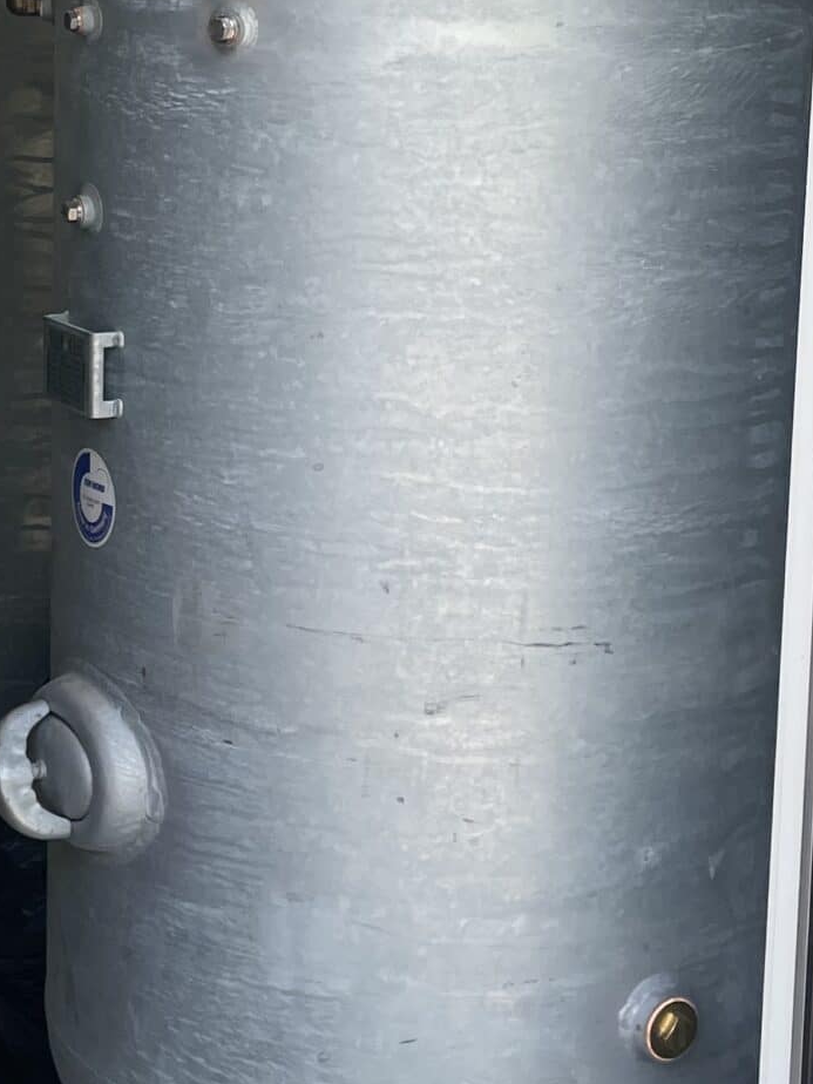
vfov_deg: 23.9
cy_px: 307
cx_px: 296
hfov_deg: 18.2
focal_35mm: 81
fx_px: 2537
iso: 32
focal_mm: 4.2
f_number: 1.6
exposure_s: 1/581
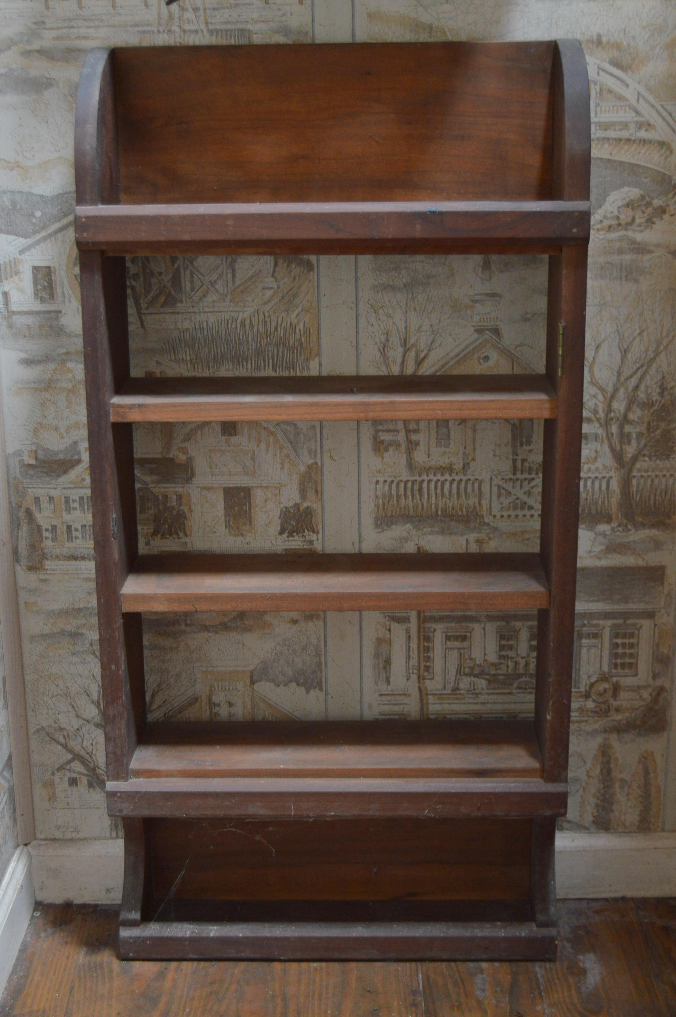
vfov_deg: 37.9
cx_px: 338
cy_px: 508
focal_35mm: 52
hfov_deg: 25.7
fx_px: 1481
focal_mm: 35
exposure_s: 1/80
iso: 800
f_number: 5
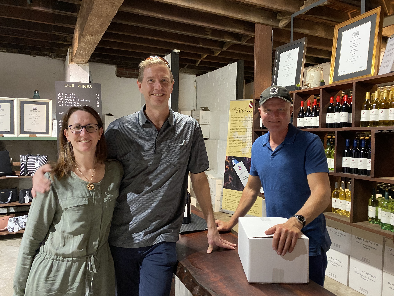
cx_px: 197
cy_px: 148
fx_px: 296
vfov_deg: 53.1
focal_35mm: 26
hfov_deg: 67.3
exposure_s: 1/25
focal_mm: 4.25
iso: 640
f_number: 1.8
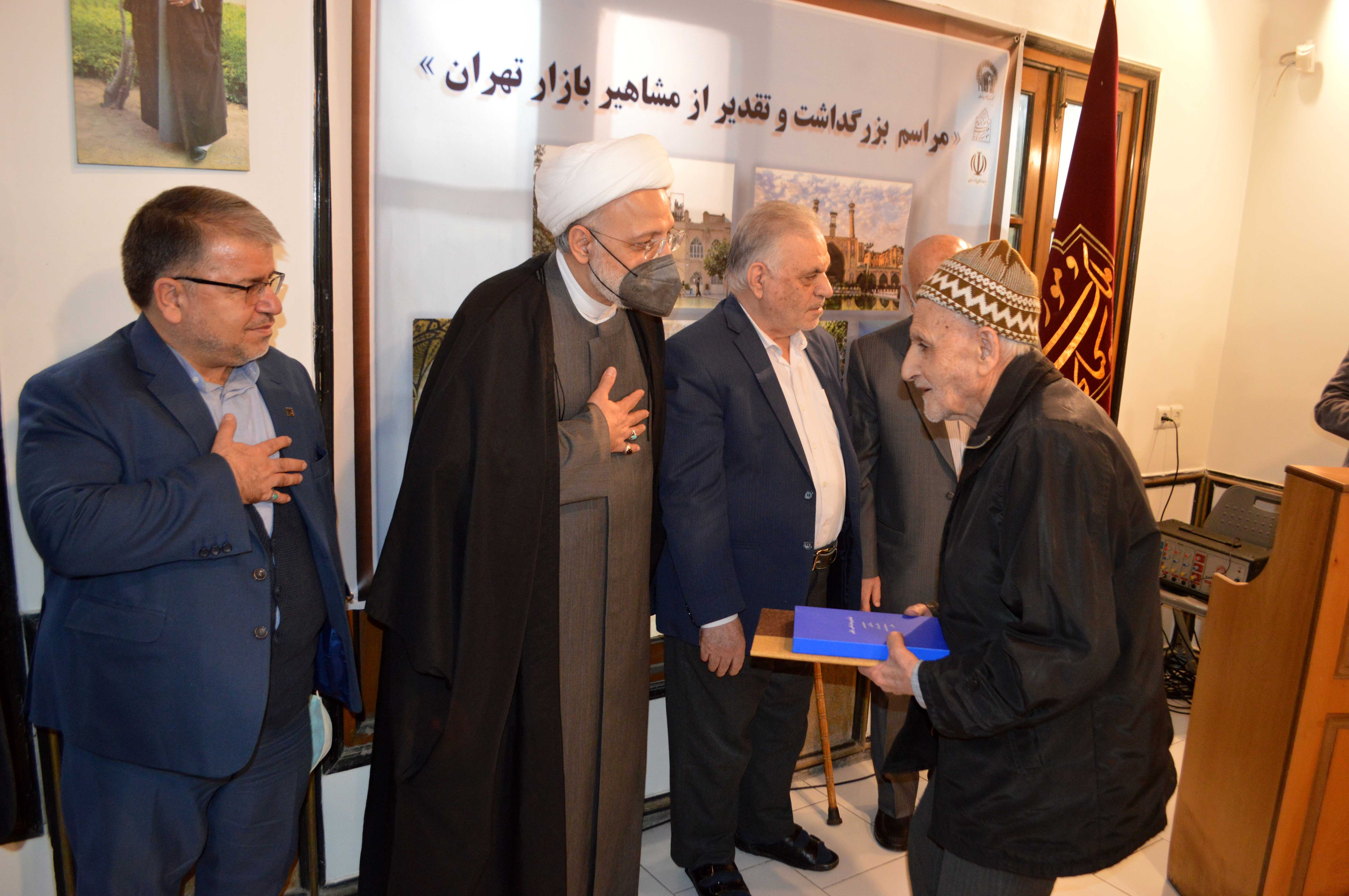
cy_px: 448
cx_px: 674
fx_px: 1011
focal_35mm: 27
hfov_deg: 67.4
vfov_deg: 47.8
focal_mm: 18
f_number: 3.5
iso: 1100
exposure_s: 1/60
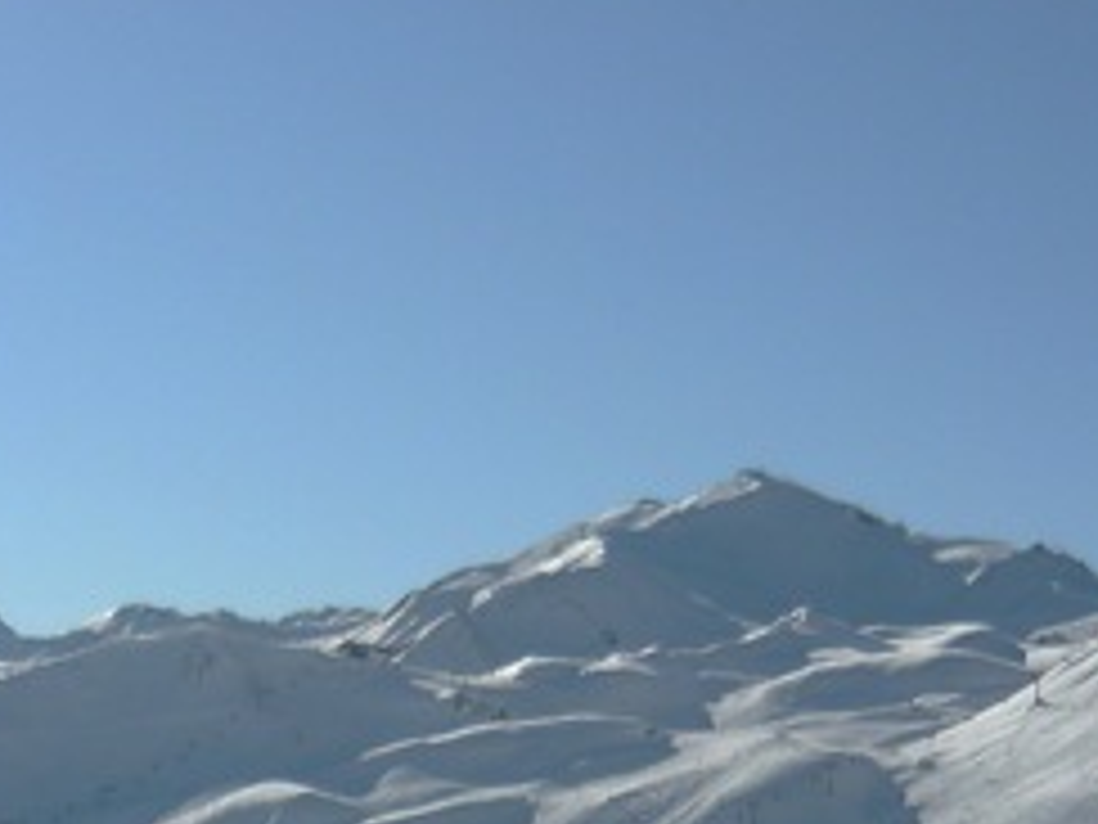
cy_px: 1288
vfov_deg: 12.9
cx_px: 9
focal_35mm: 108
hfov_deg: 17.8
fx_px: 3426
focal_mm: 5.5
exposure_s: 1/320
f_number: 8
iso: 100
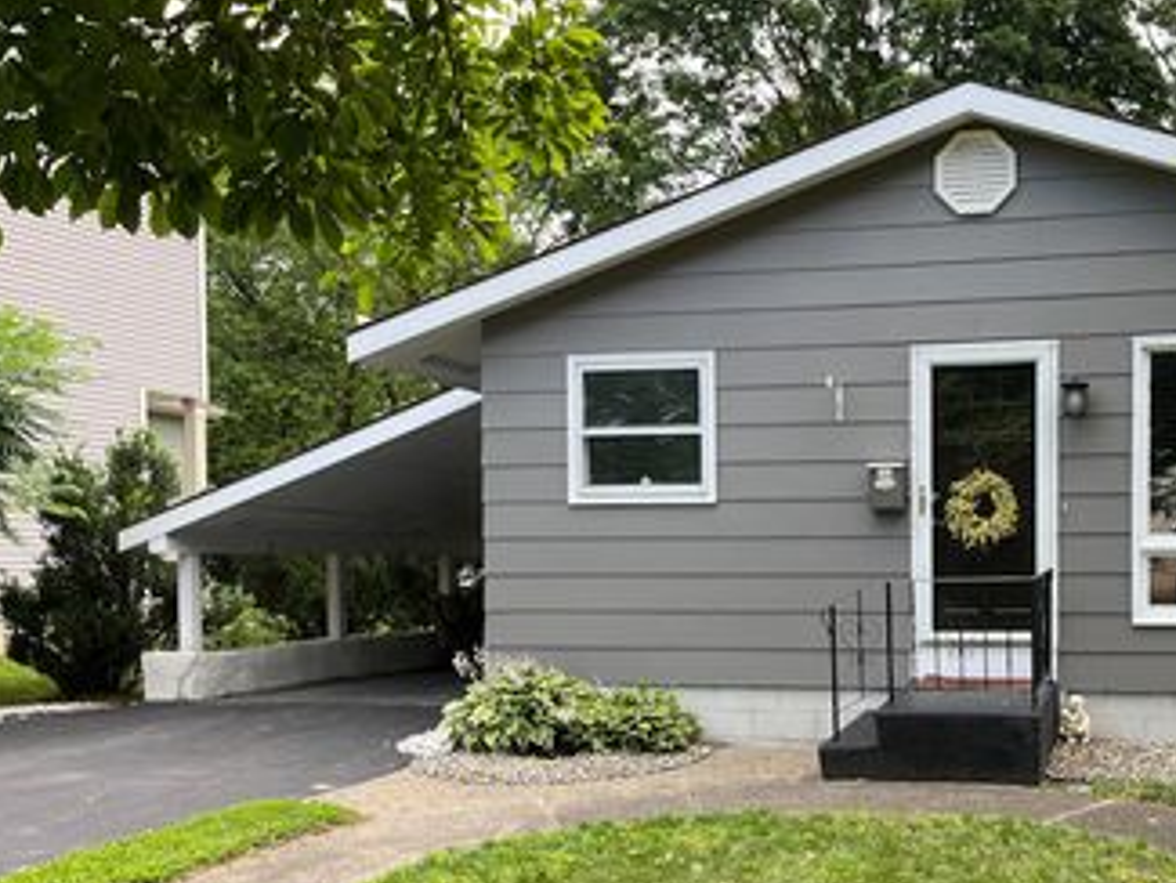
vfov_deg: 35.6
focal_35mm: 40
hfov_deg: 45.1
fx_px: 1359
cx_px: 894
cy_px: 603
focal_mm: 5.1
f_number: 1.6
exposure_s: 1/460
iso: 50
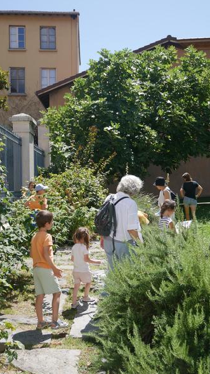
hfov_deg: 29.7
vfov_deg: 50.5
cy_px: 190
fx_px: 396
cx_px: 100
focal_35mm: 40
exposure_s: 1/800
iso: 200
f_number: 4.2
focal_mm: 18
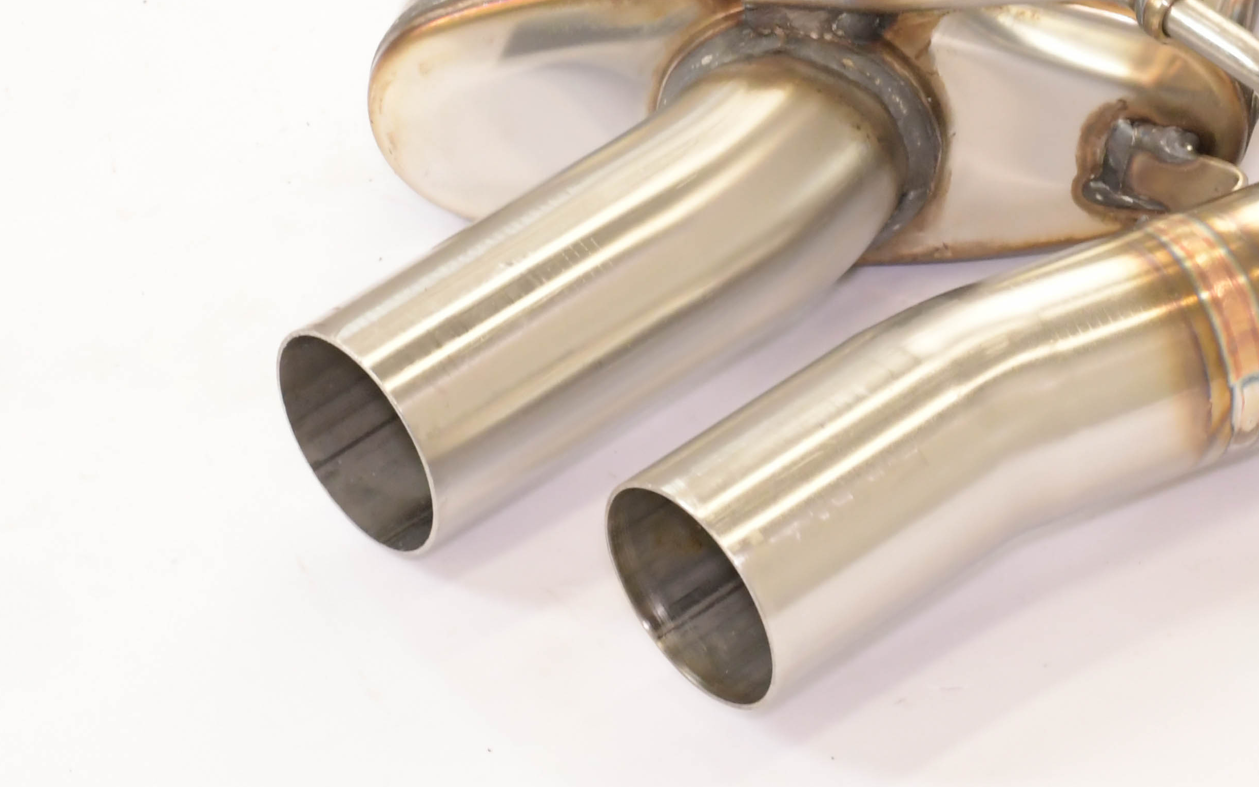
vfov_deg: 5.7
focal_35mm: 229
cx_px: 1151
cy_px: -129
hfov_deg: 9.1
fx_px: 7857
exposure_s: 1/80
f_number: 13
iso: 2500
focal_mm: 66
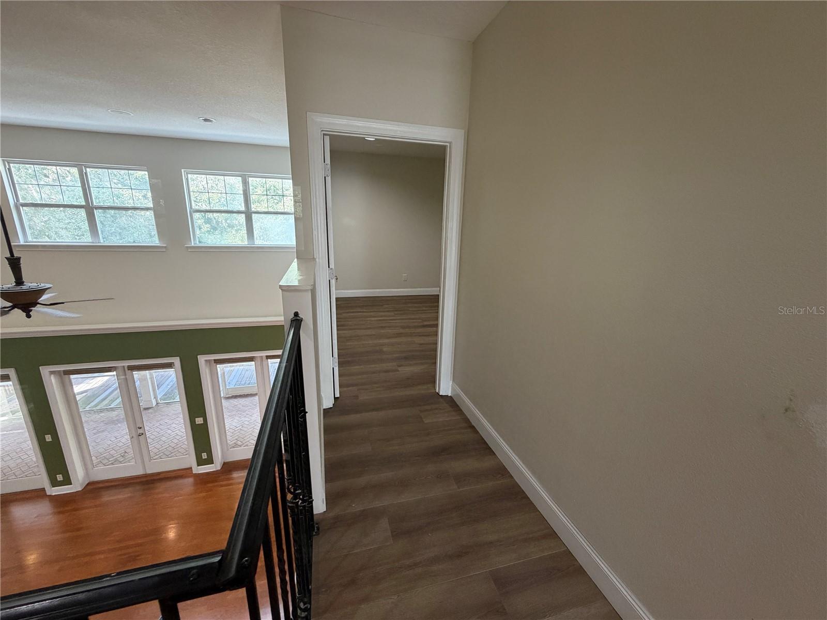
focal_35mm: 14
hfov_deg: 102.1
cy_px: 310
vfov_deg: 85.7
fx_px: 334
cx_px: 414
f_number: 2.2
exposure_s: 1/60
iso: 250
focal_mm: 2.22
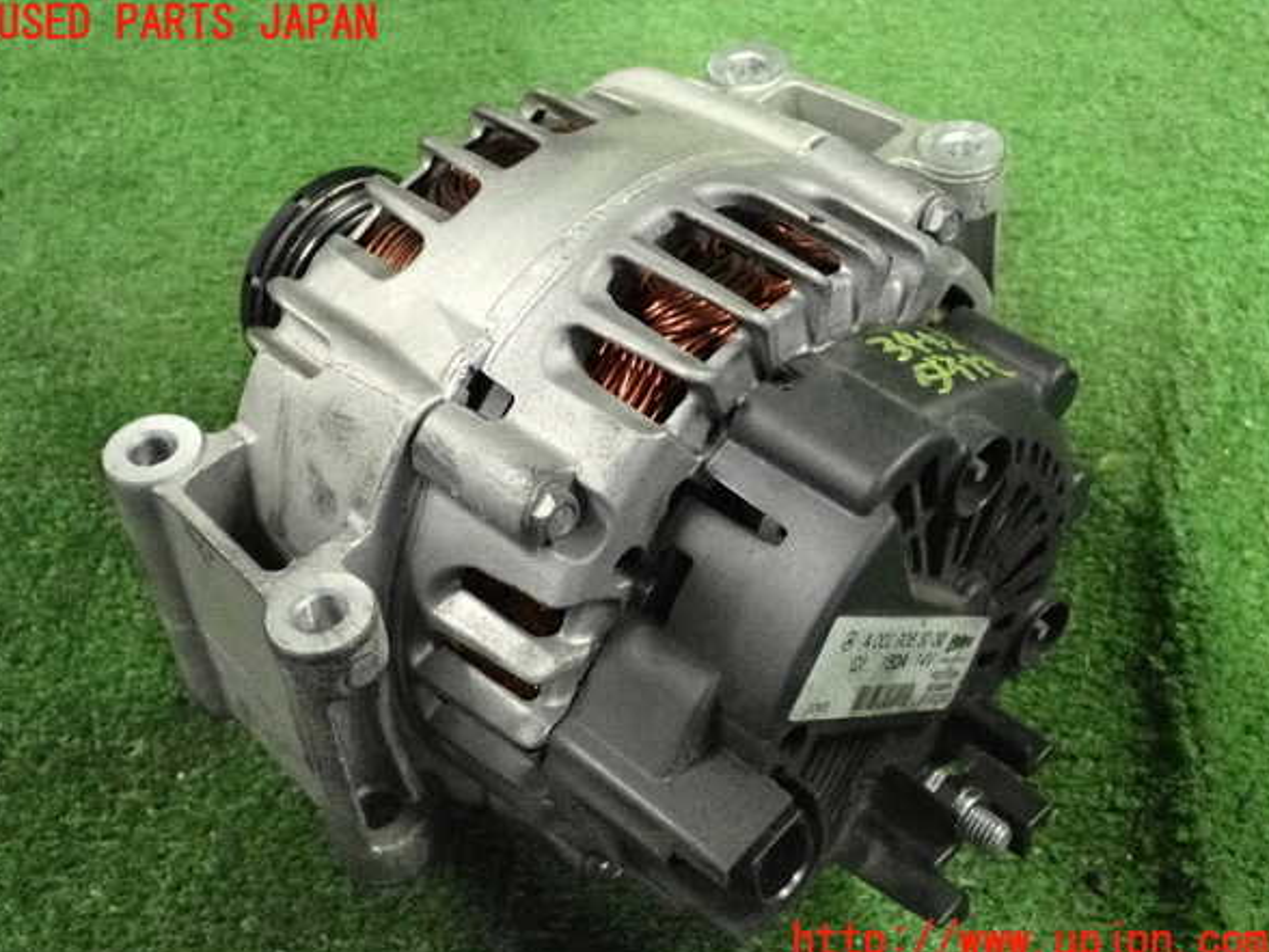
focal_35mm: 51
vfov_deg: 28.6
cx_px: 632
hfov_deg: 37.5
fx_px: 1870
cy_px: 484
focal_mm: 9.01
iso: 5000
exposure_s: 1/125
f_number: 3.2
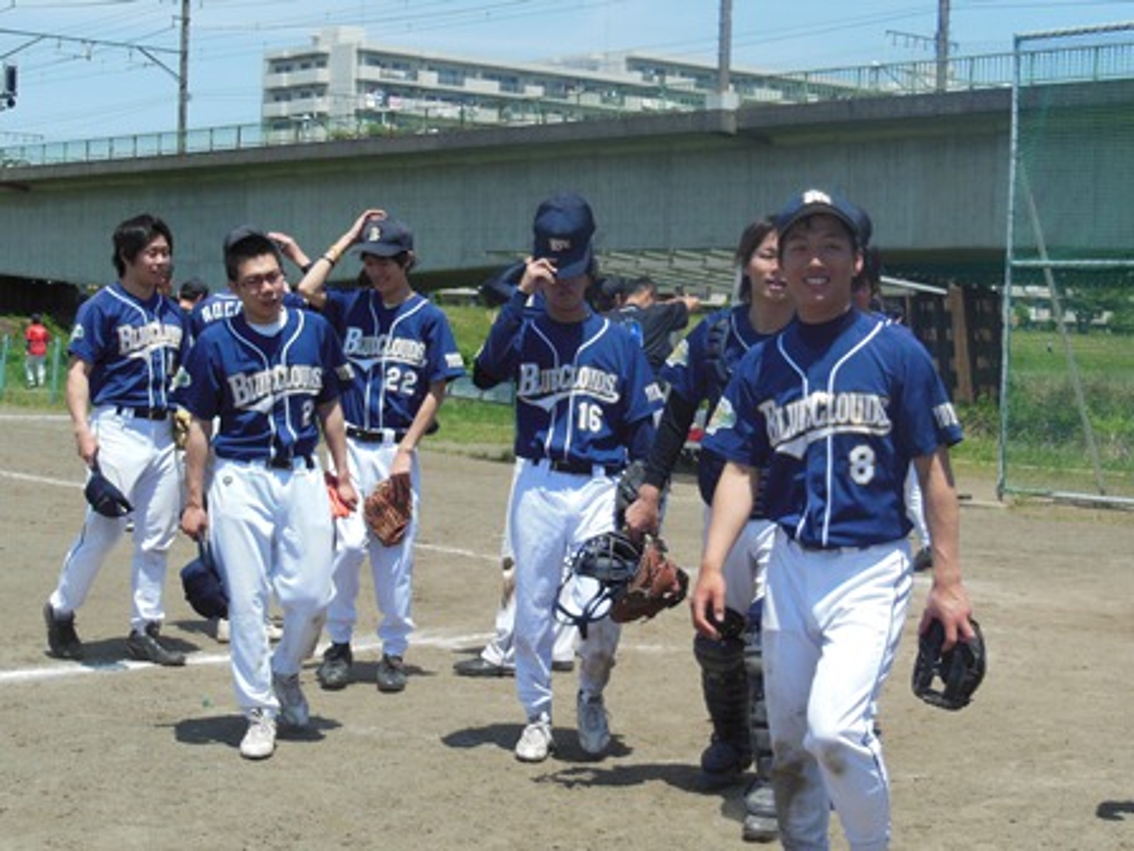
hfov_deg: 27.8
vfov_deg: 21.0
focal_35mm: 70
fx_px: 2293
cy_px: 426
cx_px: 567
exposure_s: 1/640
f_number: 5.2
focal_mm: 12.4
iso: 125
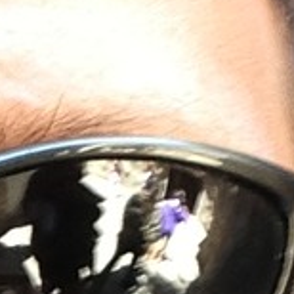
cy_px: 572
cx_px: -27
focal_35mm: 188
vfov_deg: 8.8
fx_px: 1806
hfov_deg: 9.2
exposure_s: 1/30
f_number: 2.4
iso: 32
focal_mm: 2.18
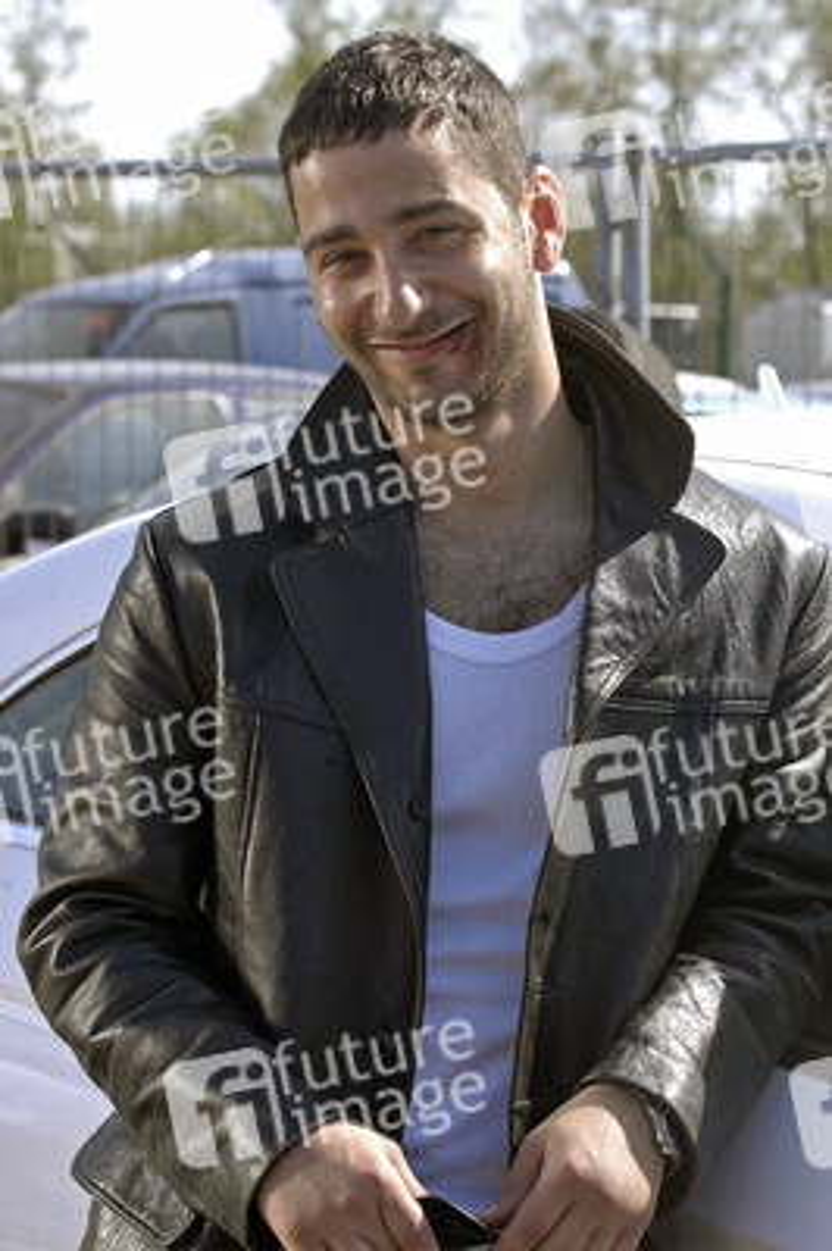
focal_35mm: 120
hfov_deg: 11.4
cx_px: 416
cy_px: 626
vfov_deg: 17.1
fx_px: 4167
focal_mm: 80
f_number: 8
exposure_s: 1/180
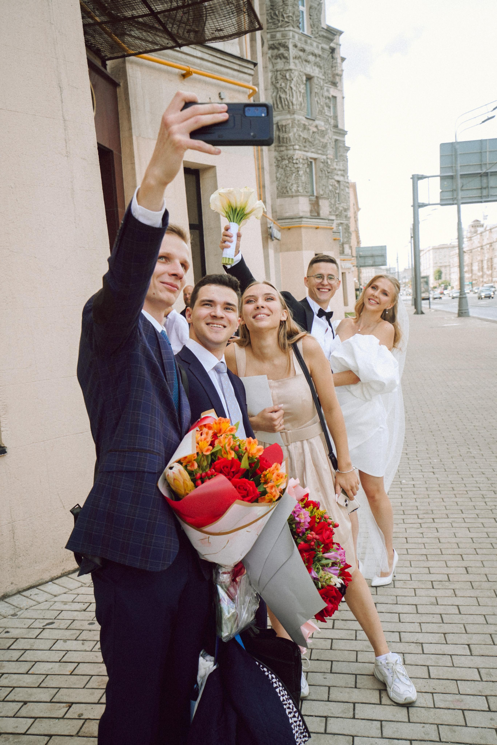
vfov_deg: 54.4
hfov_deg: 37.9
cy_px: 372
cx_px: 248
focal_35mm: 35
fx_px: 724
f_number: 6.3
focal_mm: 35
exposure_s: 1/400
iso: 500
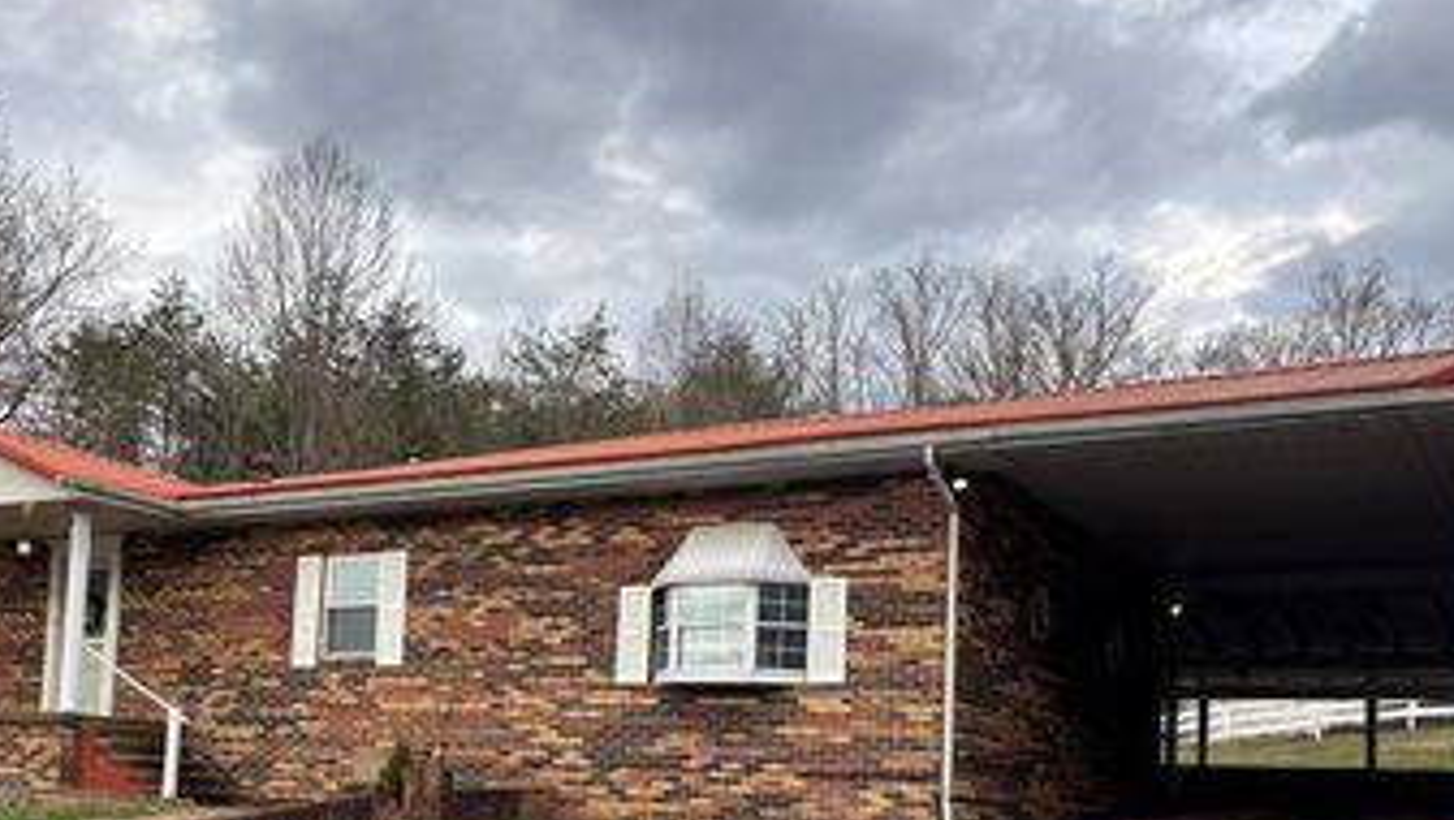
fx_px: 1620
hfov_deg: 47.7
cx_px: 505
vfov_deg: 27.6
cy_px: 693
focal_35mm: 42
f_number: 1.6
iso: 50
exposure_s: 1/693
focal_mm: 5.96
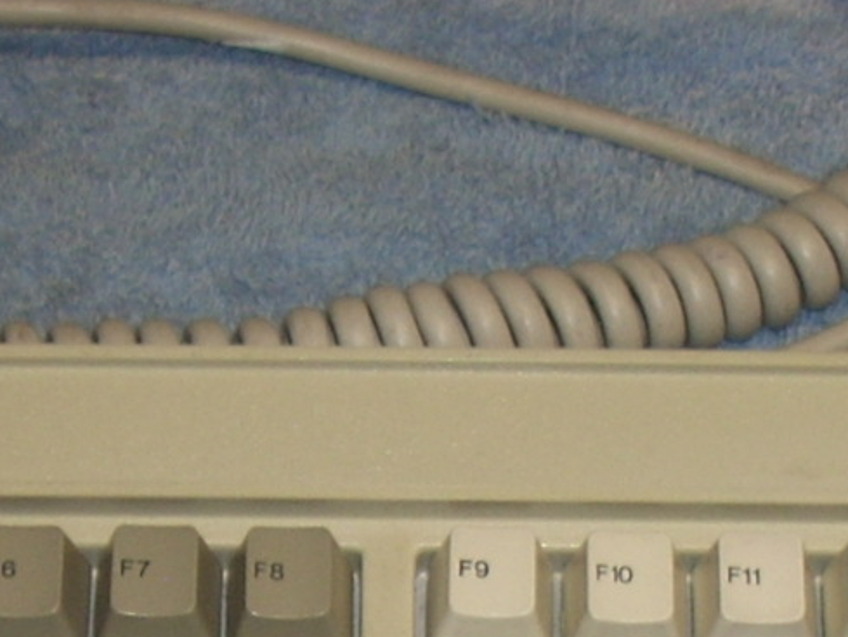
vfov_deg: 9.4
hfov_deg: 12.7
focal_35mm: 155
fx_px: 3798
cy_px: 816
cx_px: 458
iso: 64
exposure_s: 1/30
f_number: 2.8
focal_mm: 6.2
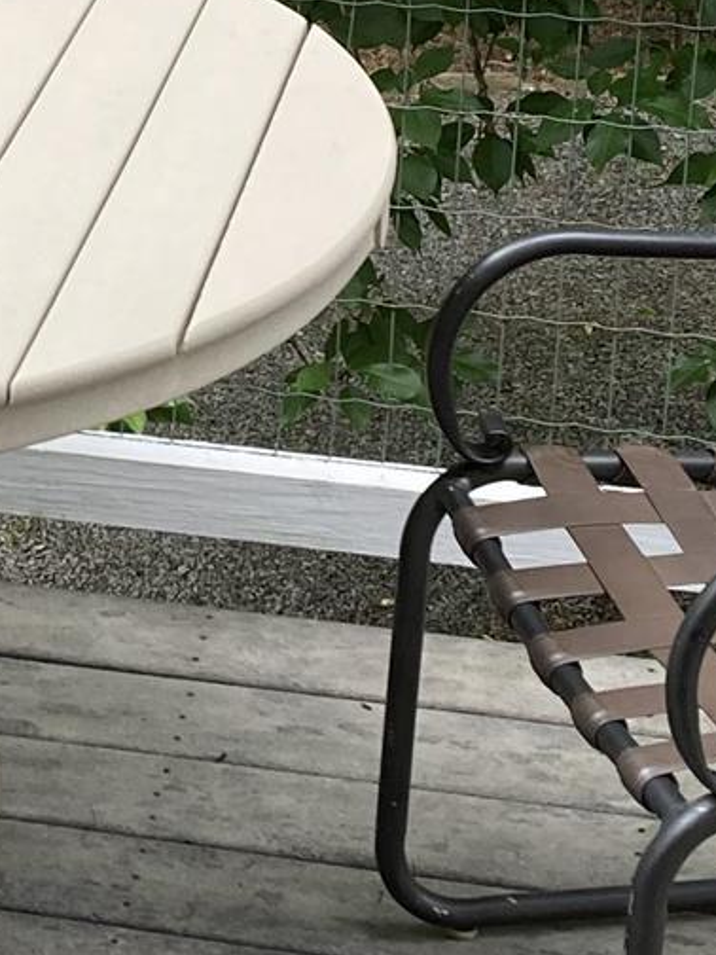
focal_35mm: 128
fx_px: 3530
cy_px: 36
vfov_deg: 15.2
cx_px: -195
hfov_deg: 11.3
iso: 25
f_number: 1.8
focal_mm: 3.99
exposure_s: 1/121
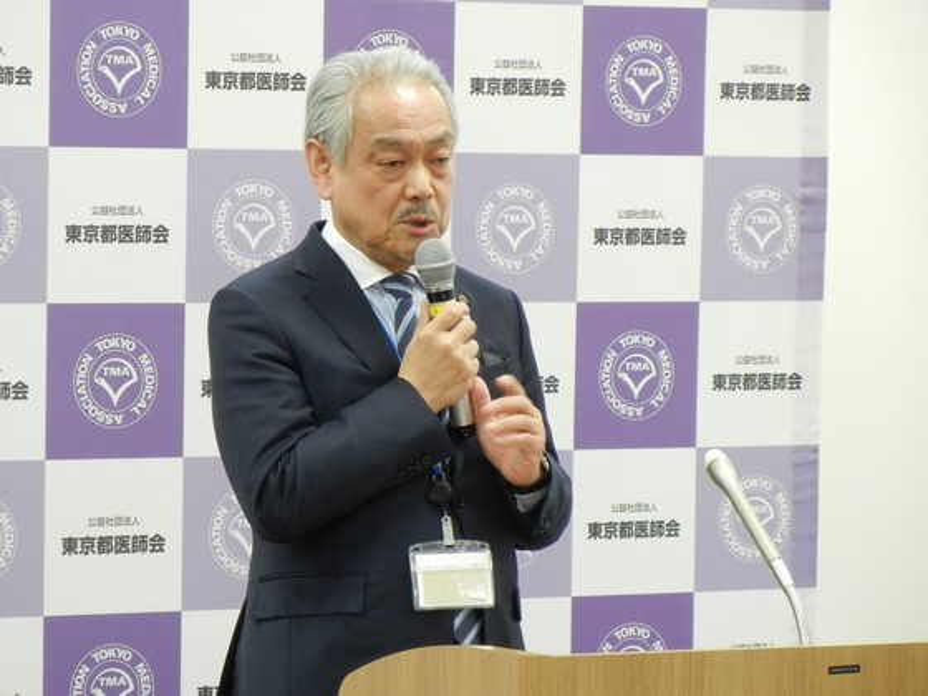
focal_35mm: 200
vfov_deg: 7.4
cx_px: 464
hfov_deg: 9.9
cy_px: 348
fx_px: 5362
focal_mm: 36
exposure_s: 1/17
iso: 400
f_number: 4.7
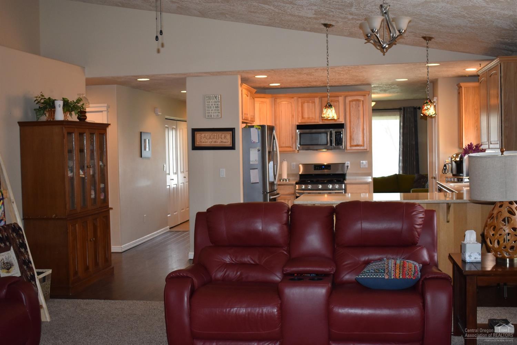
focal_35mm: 44
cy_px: 172
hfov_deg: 45.0
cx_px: 258
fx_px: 625
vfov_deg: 30.8
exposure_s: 1/125
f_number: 4.2
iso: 900
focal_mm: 29
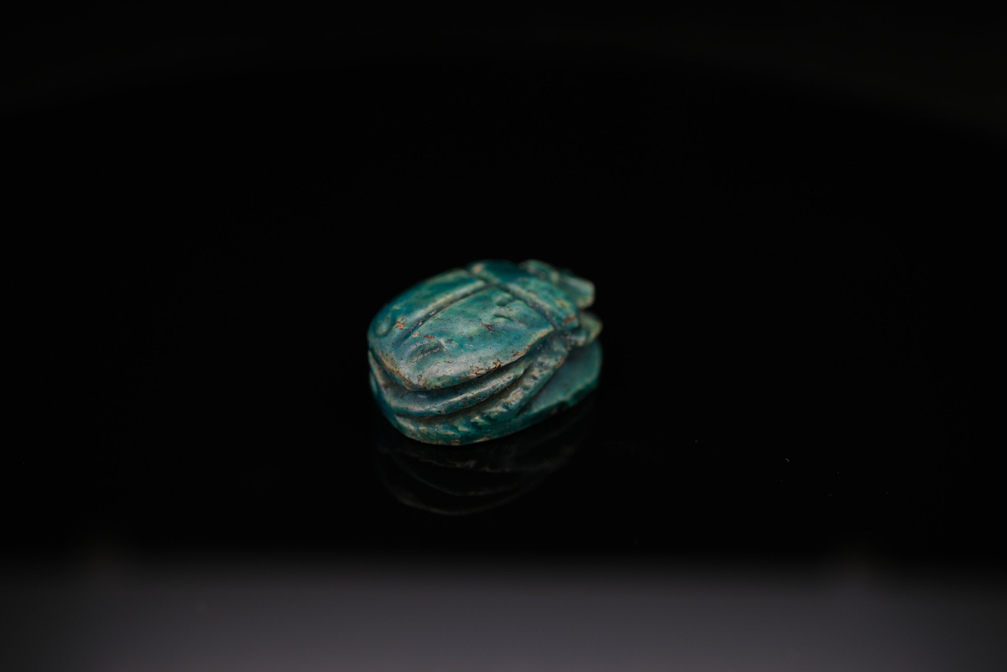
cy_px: 336
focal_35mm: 45
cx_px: 504
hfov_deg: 43.6
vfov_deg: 29.9
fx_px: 1259
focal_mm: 30
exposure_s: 1/180
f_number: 5.6
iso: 160
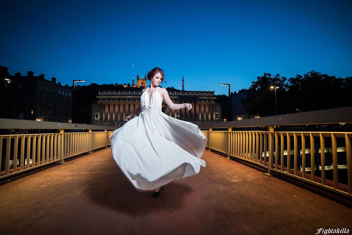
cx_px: 176
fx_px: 137
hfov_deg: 104.2
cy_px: 118
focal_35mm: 14
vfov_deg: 81.3
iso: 1000
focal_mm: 14
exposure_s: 1/50
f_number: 4.5
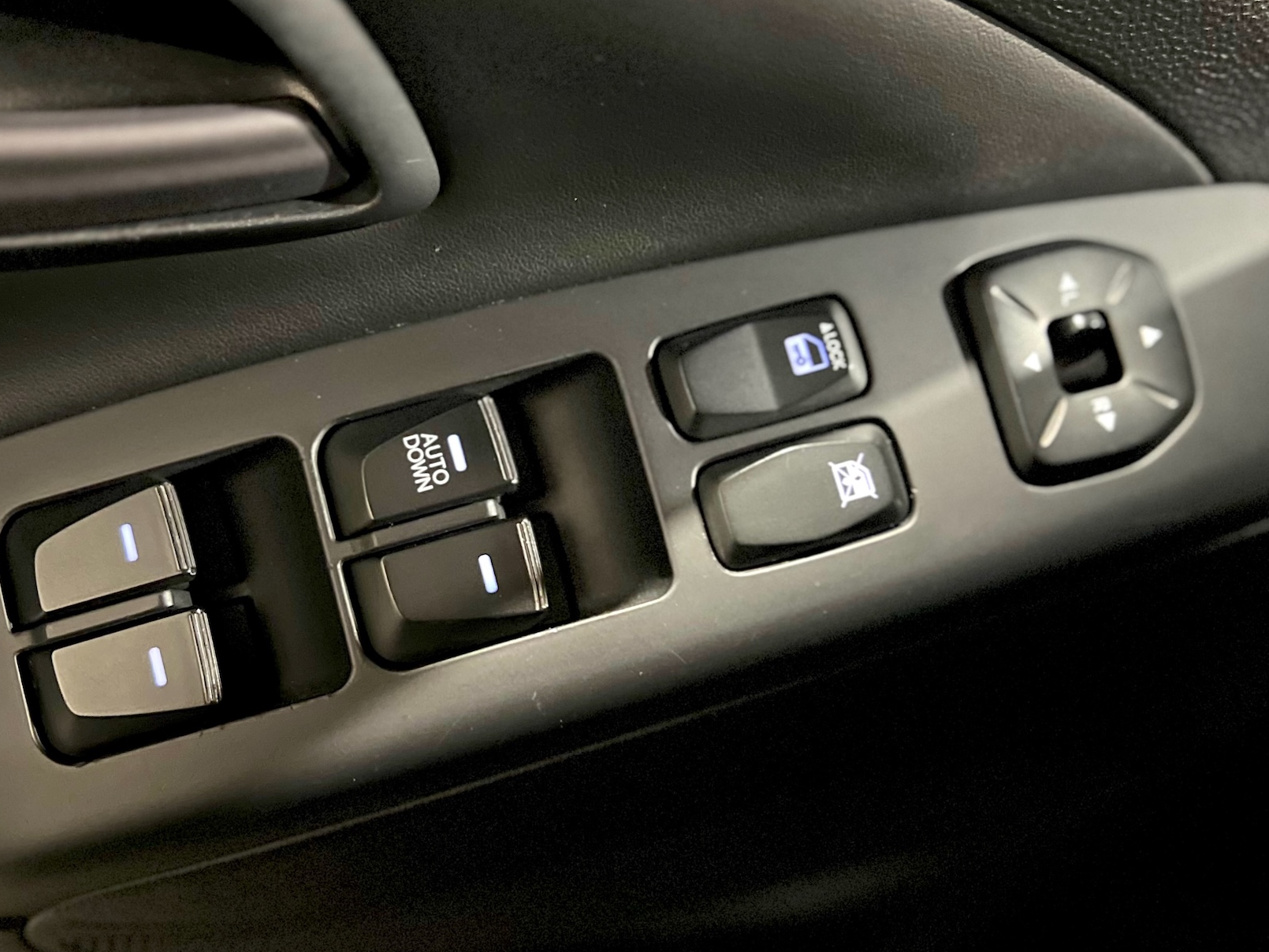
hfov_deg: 58.3
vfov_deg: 45.4
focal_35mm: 31
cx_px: 620
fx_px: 1137
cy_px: 430
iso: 1000
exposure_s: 1/14
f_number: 1.5
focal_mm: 5.7
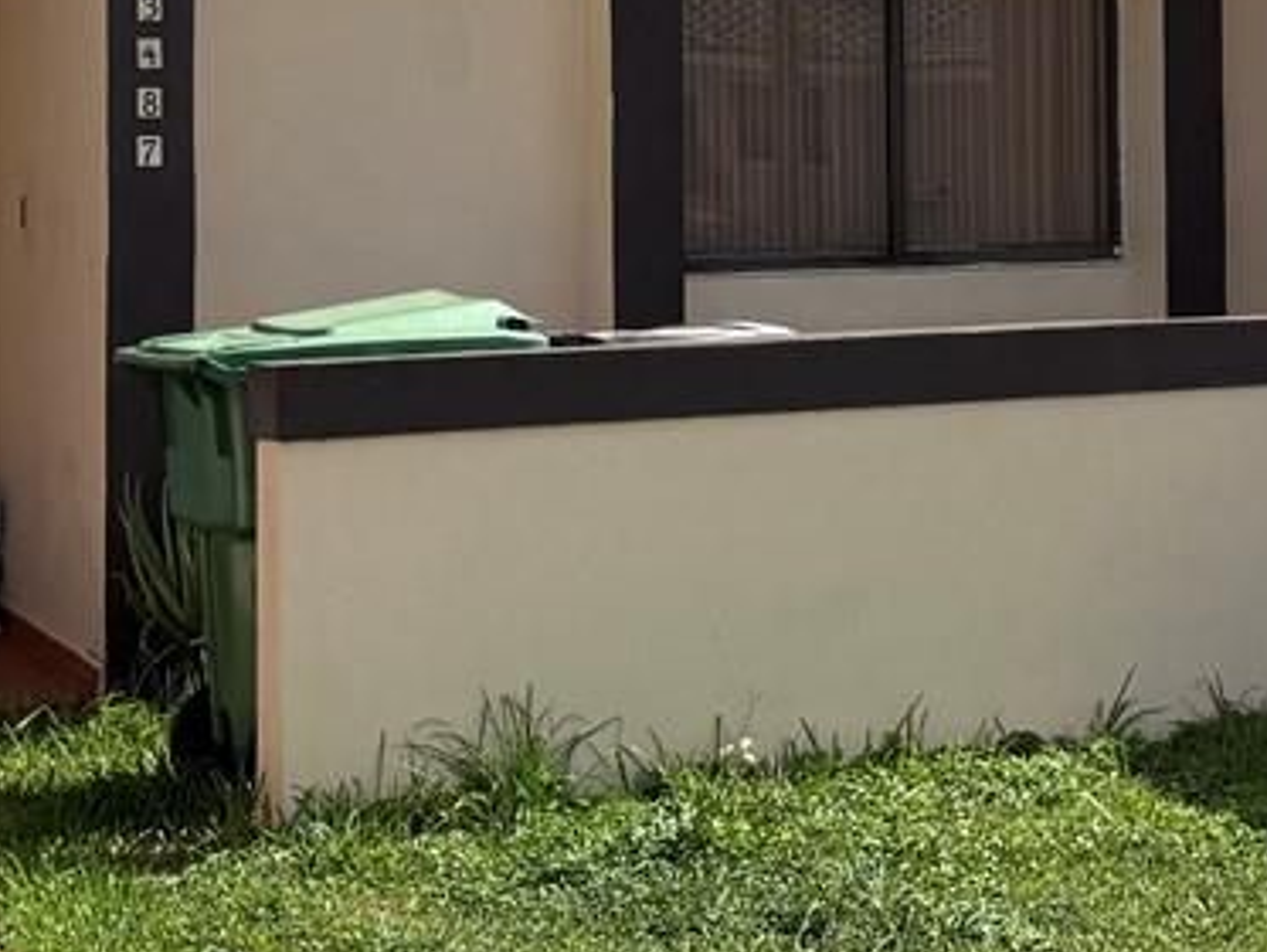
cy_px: 92
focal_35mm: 103
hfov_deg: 18.6
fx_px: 3771
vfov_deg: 14.2
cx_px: 1277
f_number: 1.78
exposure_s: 1/5319
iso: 80
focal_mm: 6.76
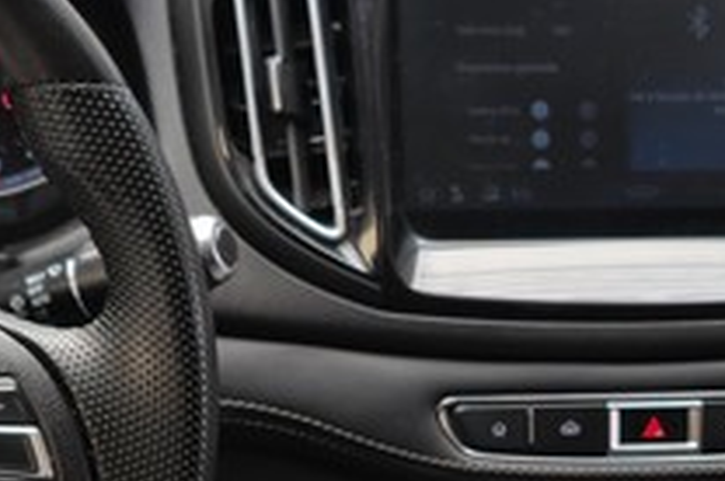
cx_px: 491
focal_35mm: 118
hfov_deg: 17.3
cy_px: 718
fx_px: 2373
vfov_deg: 11.1
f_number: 1.7
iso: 25
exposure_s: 1/120
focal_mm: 6.3
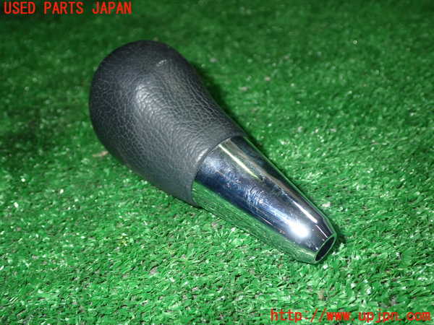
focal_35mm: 36
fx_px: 451
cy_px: 162
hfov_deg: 51.4
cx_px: 217
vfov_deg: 39.7
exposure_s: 1/40
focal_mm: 6.37
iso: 320
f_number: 7.1
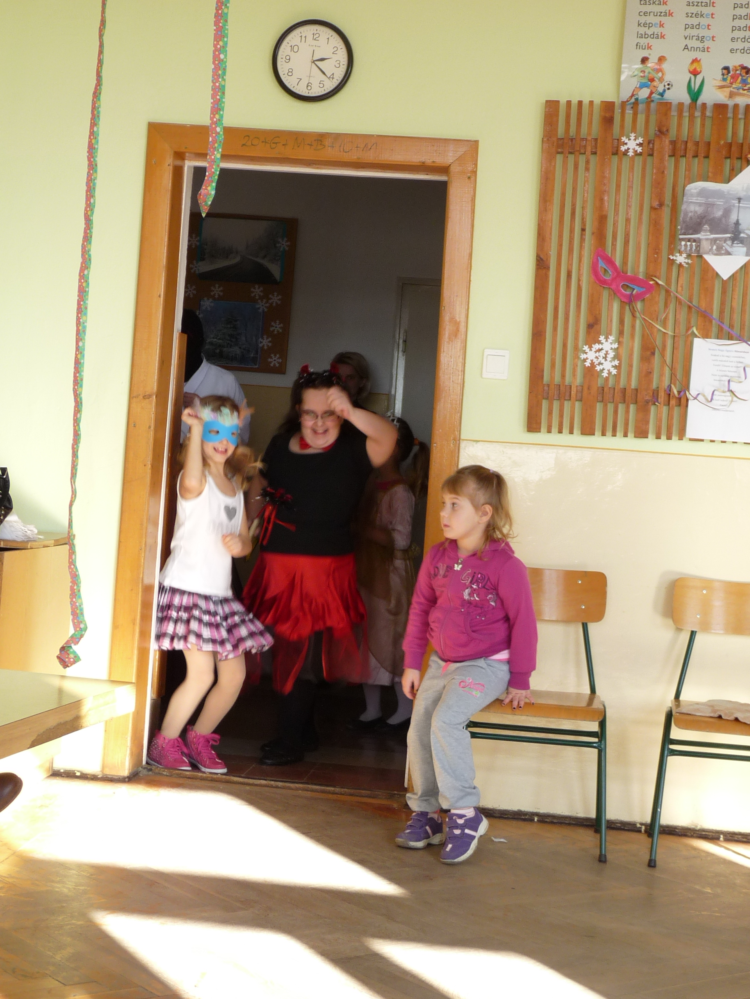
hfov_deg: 24.0
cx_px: 375
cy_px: 500
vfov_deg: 31.7
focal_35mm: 61
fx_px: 1762
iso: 100
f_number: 3
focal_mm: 7.6
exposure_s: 1/50
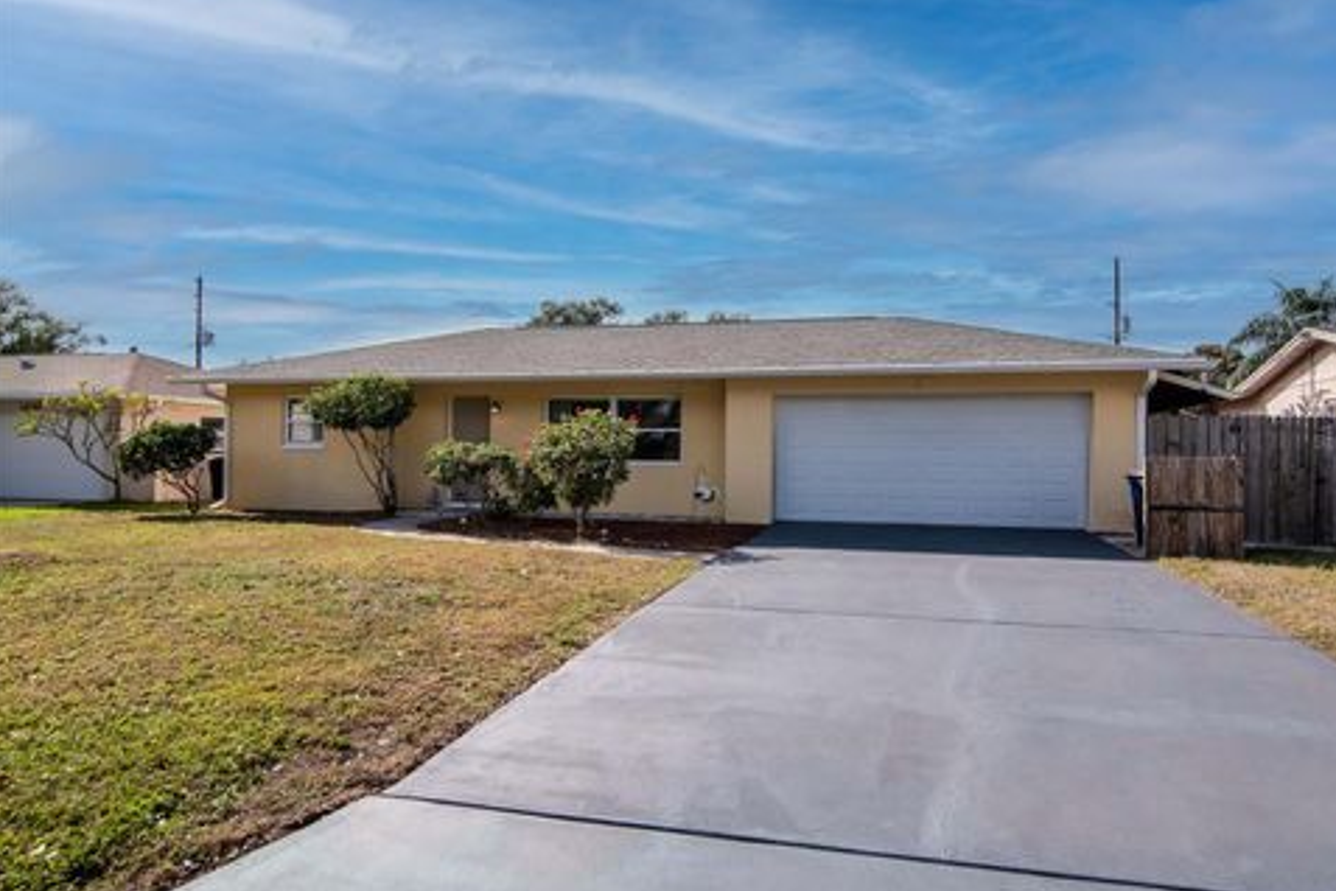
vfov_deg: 57.2
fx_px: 816
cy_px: 441
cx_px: 692
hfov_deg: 78.6
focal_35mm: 22
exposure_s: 1/2000
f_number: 10
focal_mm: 14
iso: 1000
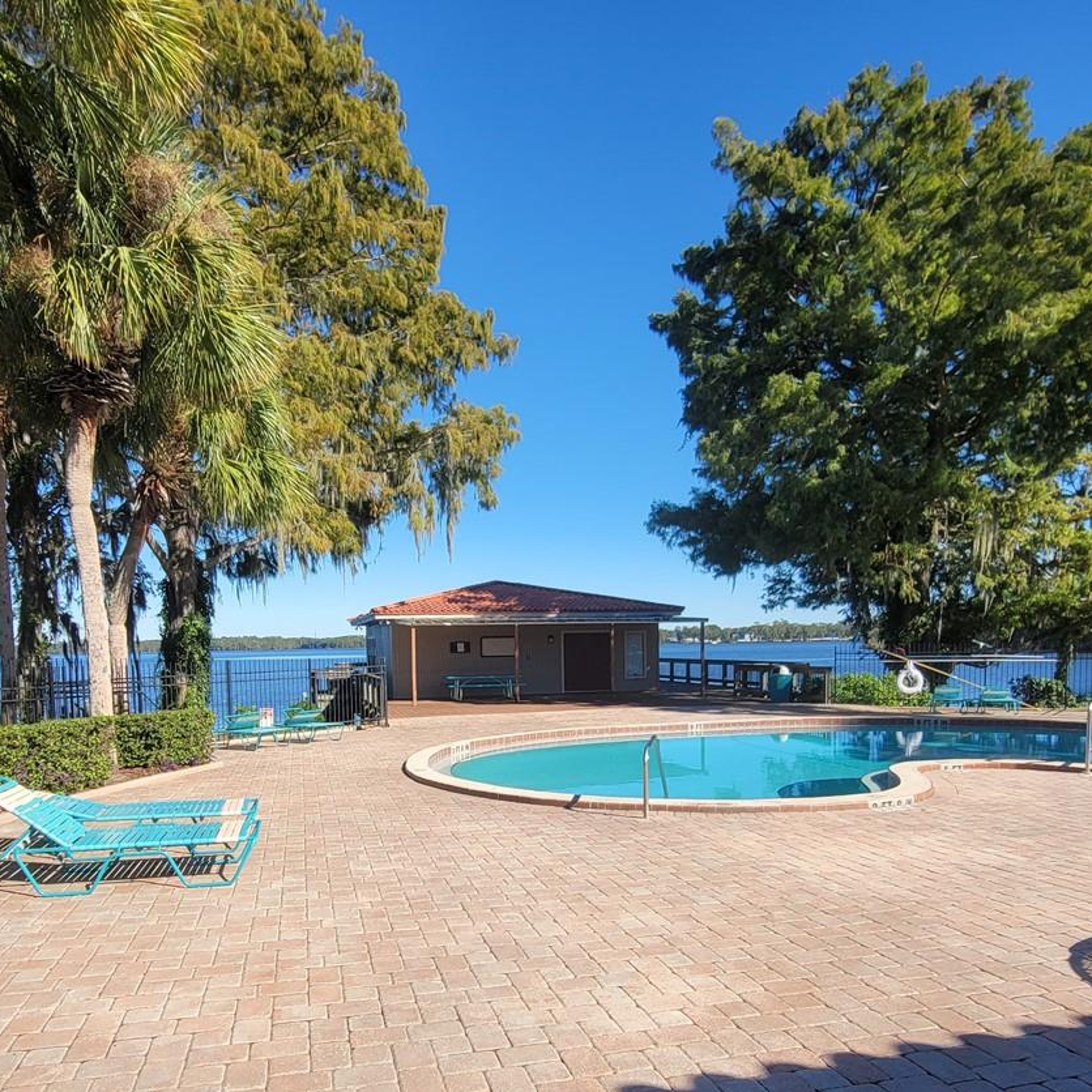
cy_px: 721
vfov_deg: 67.8
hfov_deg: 69.5
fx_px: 785
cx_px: 503
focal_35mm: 22
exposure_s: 1/1235
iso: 64
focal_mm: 2.2
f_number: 2.2
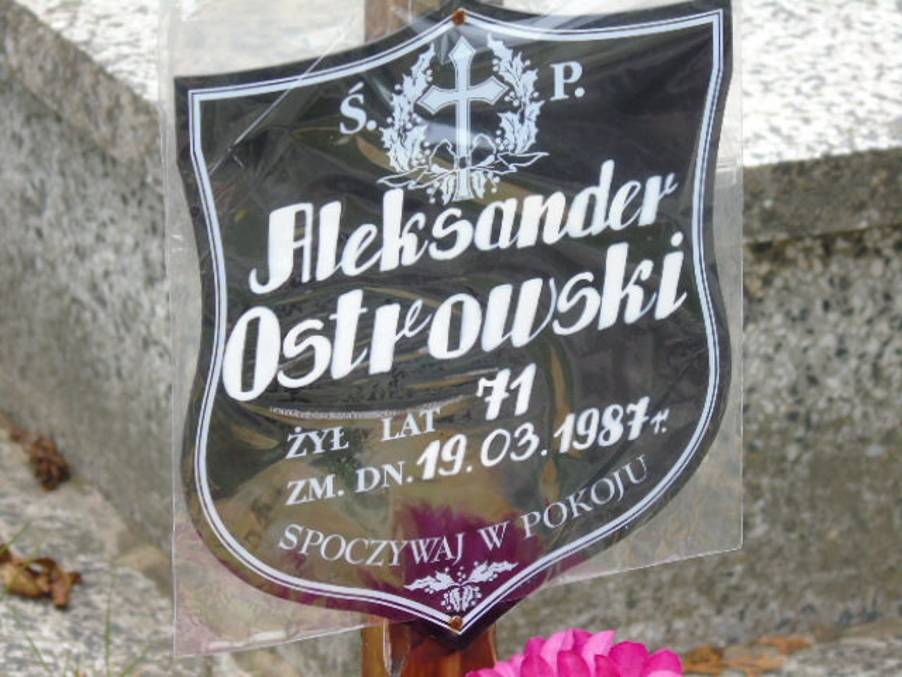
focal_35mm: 278
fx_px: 7244
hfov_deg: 7.1
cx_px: 451
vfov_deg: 5.3
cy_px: 338
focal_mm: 50
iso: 320
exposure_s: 1/125
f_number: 4.9
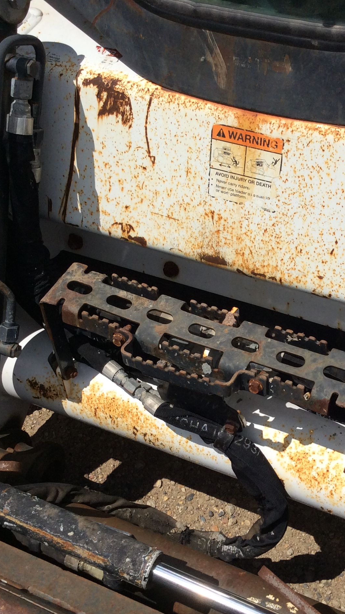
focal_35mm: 48
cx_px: 232
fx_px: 781
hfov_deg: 24.8
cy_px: 308
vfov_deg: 42.9
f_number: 2.4
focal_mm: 3.3
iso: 32
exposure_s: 1/4098
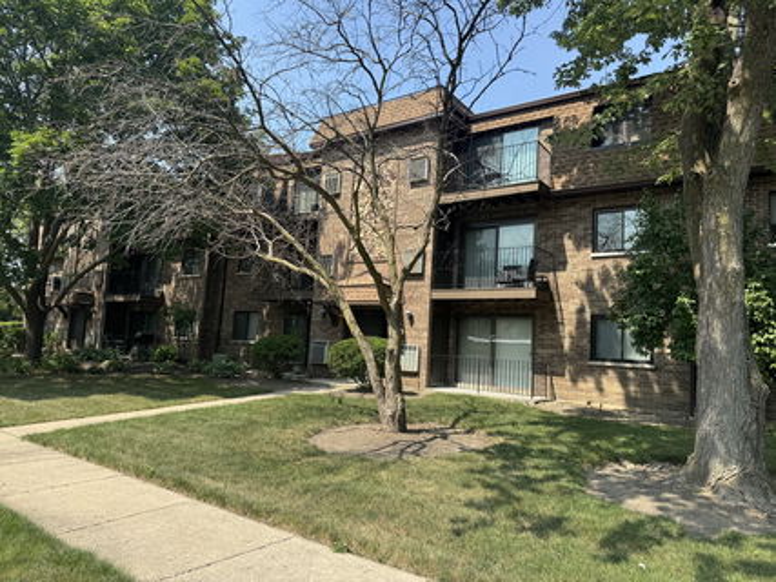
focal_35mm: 24
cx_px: 388
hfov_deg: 71.6
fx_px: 538
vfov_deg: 56.8
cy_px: 291
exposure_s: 1/1869
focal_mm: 6.76
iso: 80
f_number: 1.78
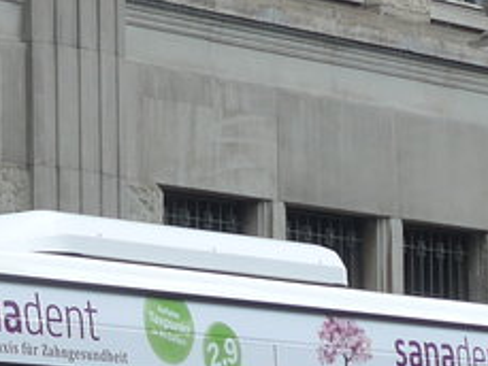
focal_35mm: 257
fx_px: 3625
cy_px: 274
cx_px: -34
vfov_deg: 5.8
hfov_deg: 7.7
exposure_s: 1/250
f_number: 3.2
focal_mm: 10.1
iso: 80
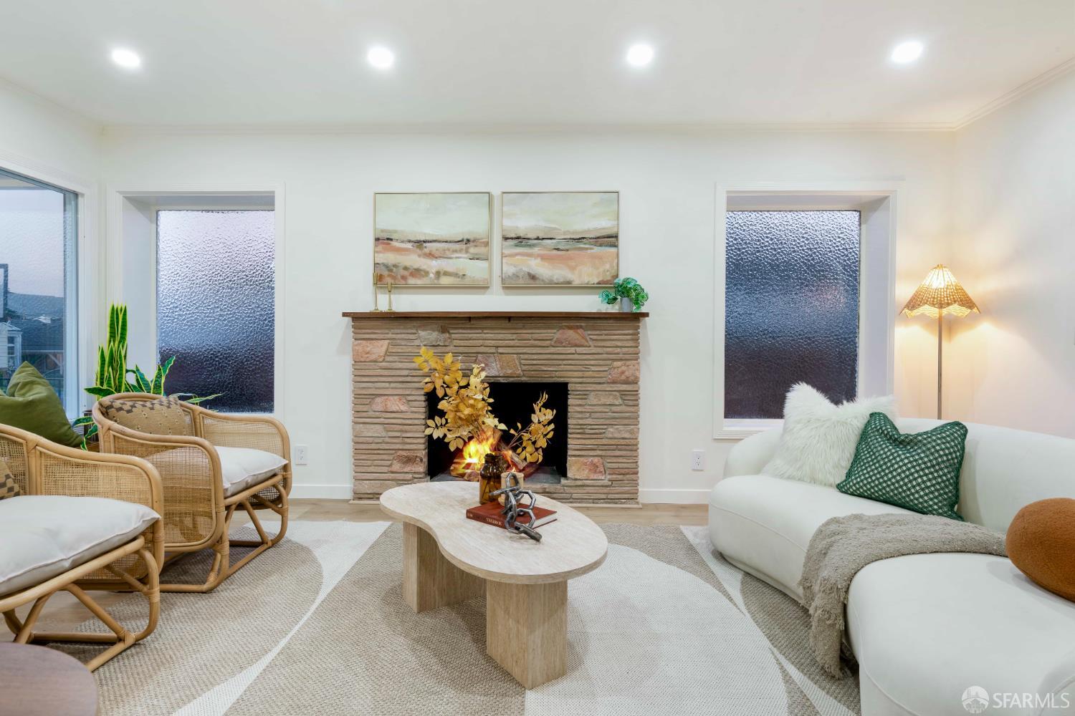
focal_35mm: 19
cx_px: 538
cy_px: 358
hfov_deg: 86.9
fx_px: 567
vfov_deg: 64.6
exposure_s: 4
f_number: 13
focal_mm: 19
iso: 160
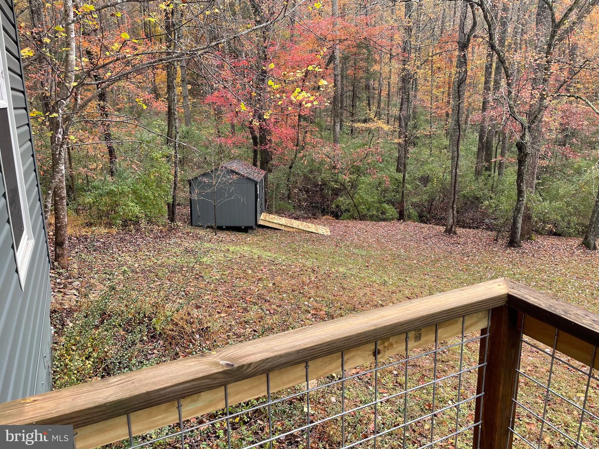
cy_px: 224
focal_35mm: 26
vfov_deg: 53.1
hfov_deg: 67.3
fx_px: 450
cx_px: 300
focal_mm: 4.2
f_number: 1.6
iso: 32
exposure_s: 1/428
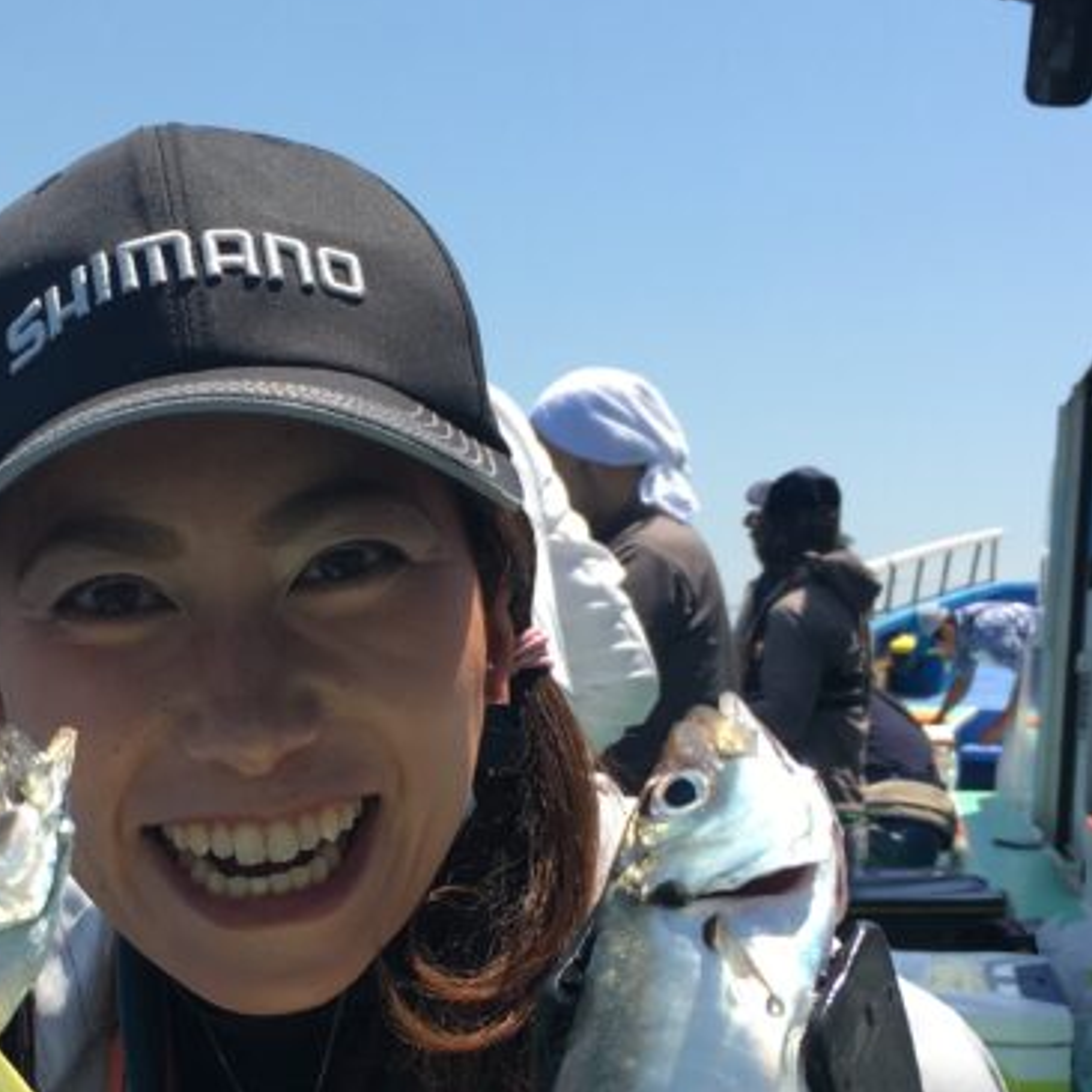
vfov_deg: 26.8
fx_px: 2248
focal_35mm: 63
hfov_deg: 26.7
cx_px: 197
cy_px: 864
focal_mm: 4.15
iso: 25
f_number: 2.2
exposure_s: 1/1012
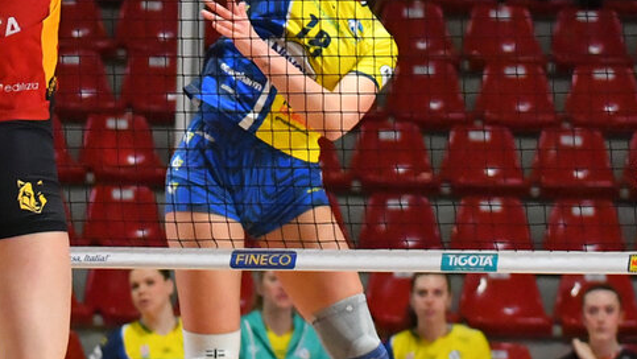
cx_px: 177
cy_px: -87
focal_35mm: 315
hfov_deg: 6.8
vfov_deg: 3.9
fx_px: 5322
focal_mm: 95
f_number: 4.5
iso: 6400
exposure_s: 1/1600
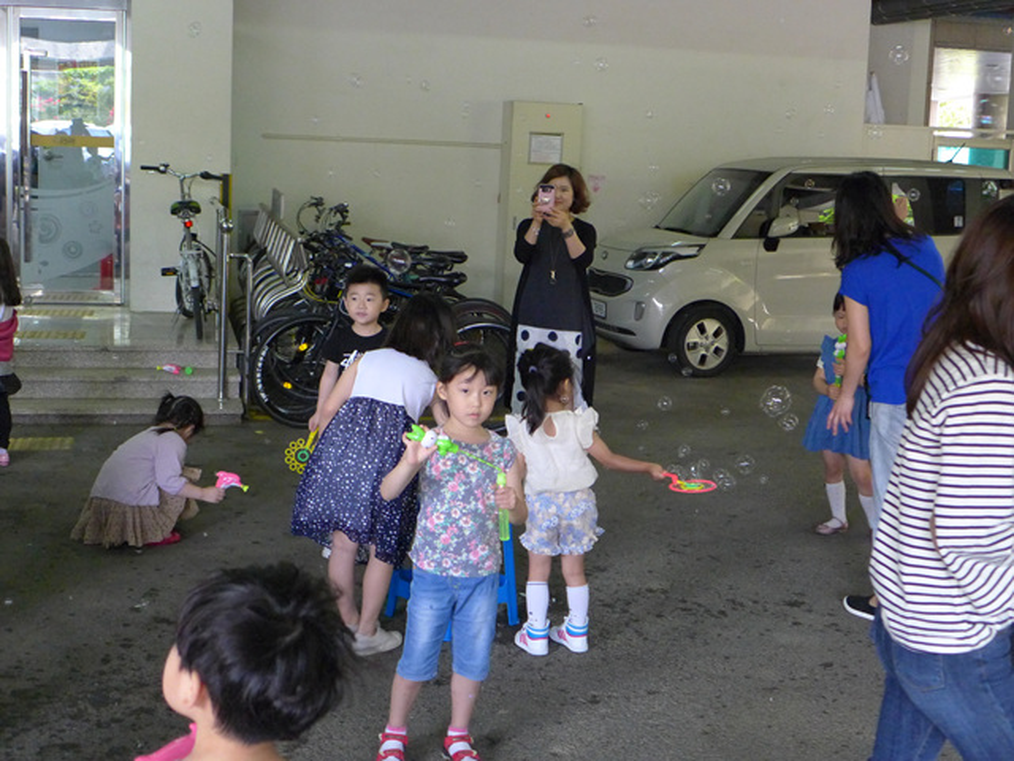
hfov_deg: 38.2
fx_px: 1465
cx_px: 507
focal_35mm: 50
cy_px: 380
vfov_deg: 29.1
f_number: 1.9
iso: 800
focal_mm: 9.8
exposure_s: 1/320
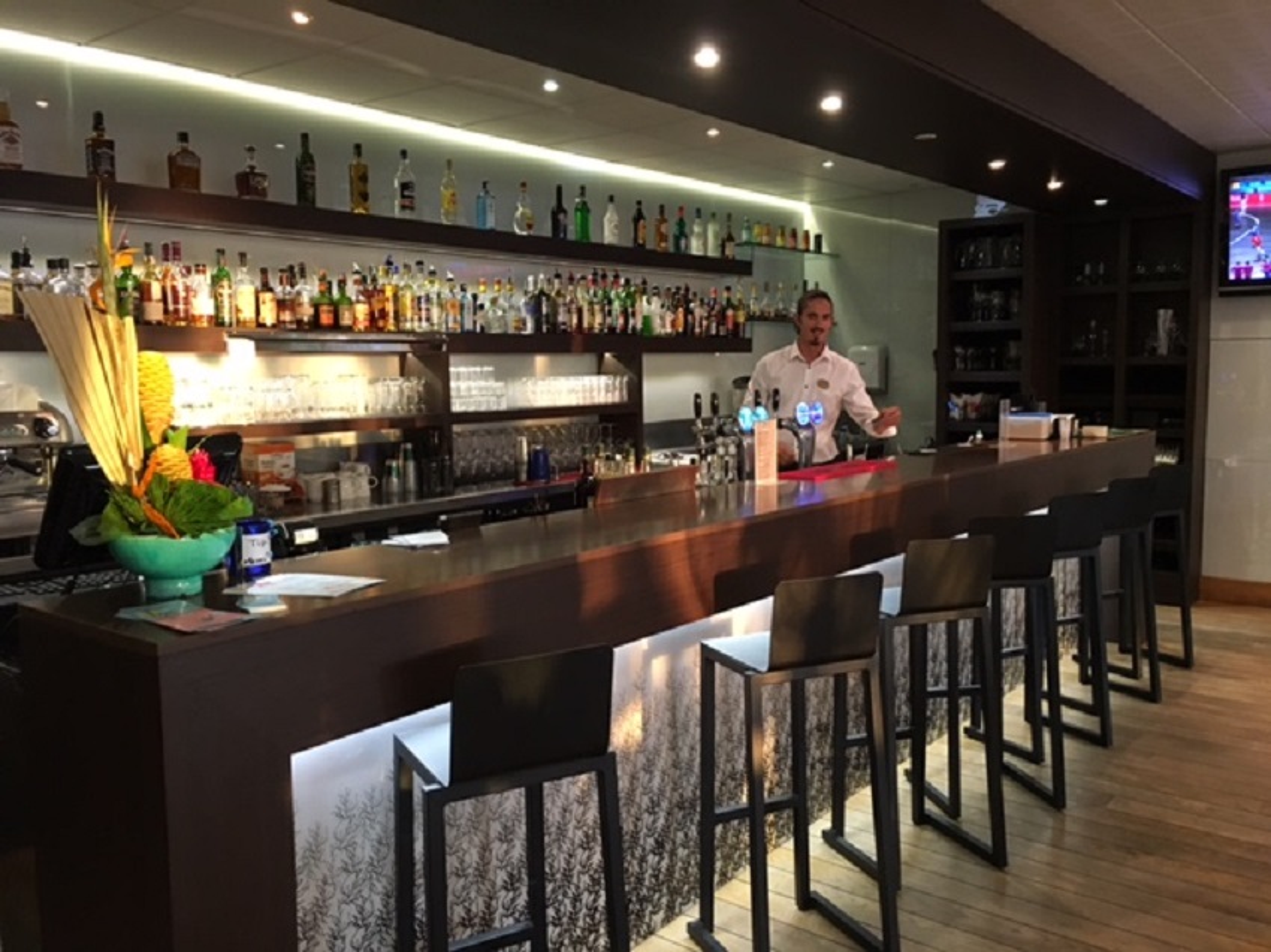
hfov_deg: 61.7
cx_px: 636
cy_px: 476
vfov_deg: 48.2
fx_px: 1064
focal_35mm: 29
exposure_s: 1/25
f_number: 2.2
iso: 200
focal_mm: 4.15
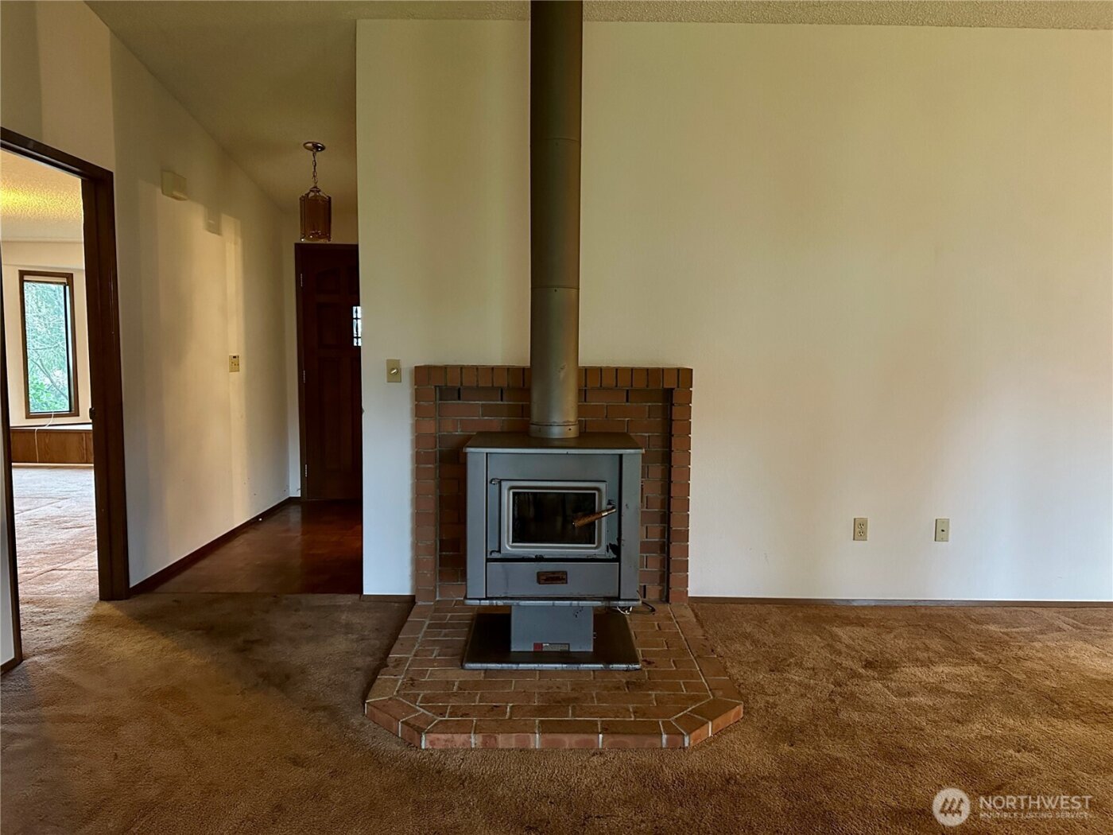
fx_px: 772
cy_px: 418
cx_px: 556
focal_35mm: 24
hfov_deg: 71.6
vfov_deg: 56.8
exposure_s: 1/30
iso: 800
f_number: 1.78
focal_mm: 6.86
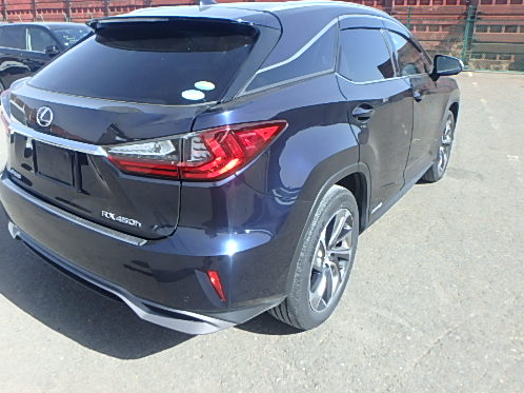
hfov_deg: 64.8
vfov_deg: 51.1
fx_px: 409
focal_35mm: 27
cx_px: 211
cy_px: 163
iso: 125
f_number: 3.5
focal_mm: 3.7
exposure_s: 1/320
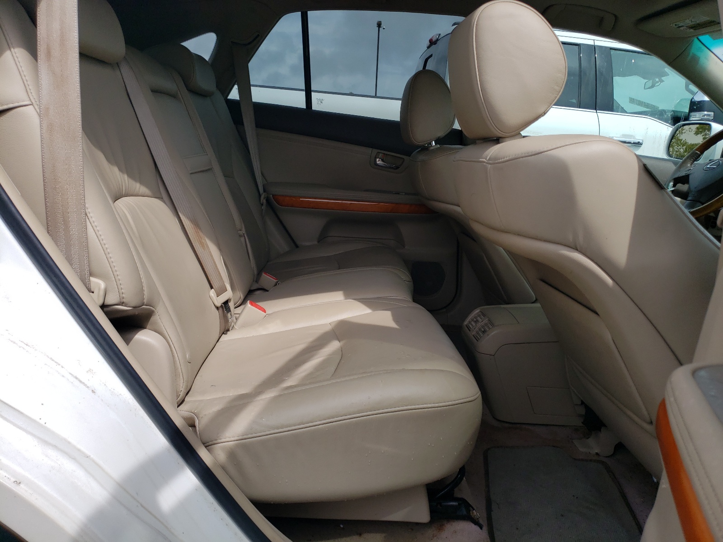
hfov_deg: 67.3
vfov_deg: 53.1
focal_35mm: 26
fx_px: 543
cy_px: 271
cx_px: 362
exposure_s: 1/2500
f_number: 1.5
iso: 50
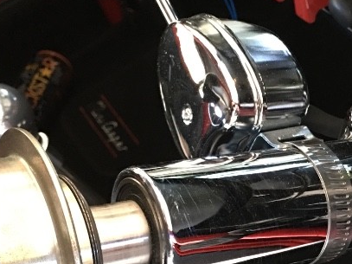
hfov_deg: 25.6
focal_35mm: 73
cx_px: 333
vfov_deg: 19.9
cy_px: 216
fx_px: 742
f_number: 2.2
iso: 64
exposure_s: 1/4
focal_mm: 4.15
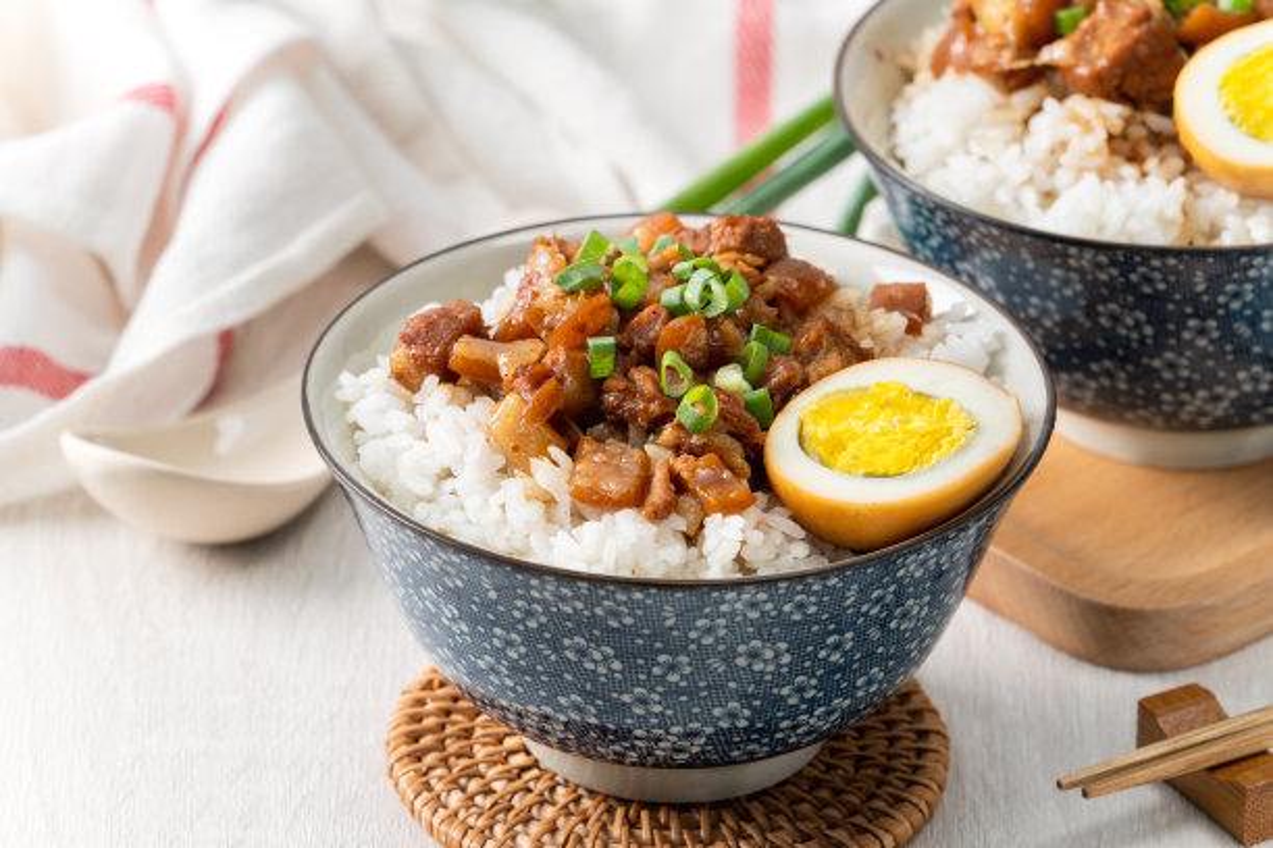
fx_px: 9158
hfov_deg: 8.0
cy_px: 424
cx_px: 636
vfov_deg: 5.3
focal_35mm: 259
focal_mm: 259
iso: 100
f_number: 13
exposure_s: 1/160
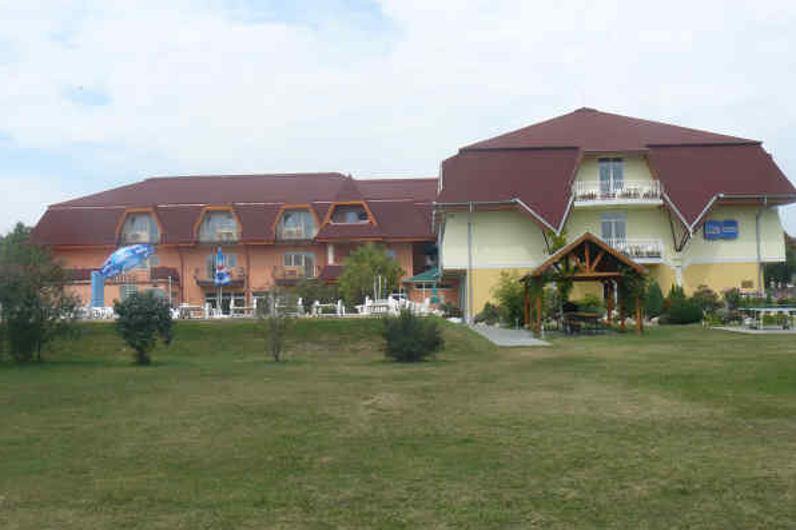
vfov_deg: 30.5
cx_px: 398
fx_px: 973
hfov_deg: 44.5
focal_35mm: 44
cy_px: 235
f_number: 5.6
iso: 100
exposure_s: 1/250
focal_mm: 7
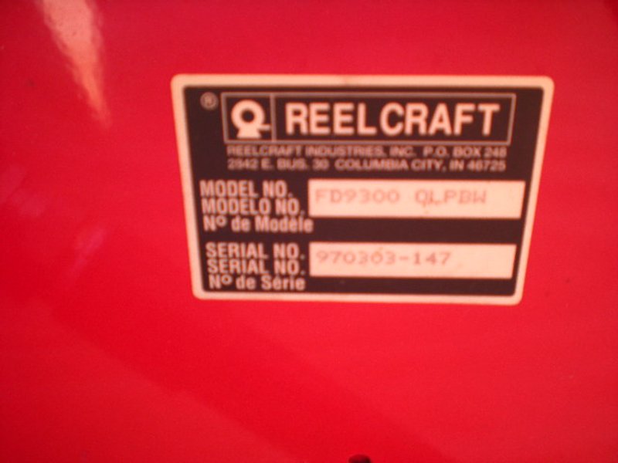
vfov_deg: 37.7
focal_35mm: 38
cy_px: 232
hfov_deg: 49.0
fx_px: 678
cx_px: 309
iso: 79
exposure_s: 1/62
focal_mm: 6.3
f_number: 3.1
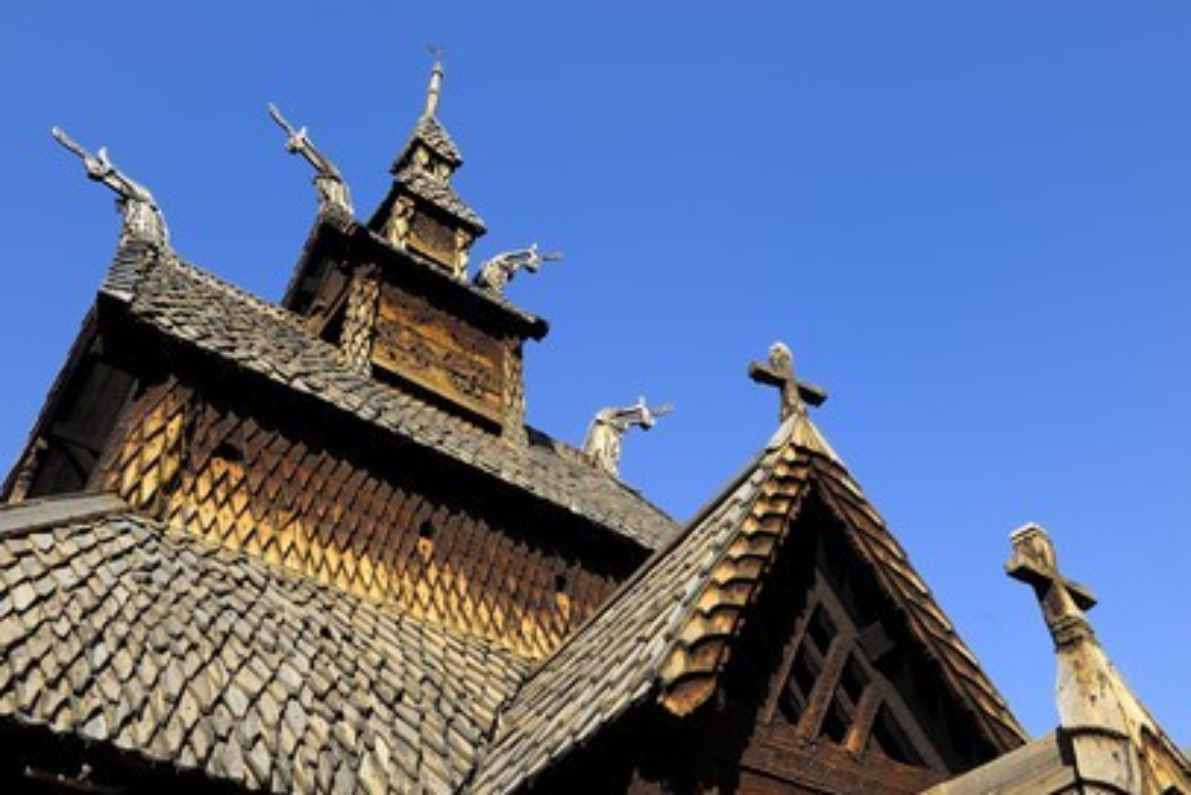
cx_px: 587
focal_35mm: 30
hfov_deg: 61.9
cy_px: 390
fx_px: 993
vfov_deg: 43.6
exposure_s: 1/160
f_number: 11
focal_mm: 29
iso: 200
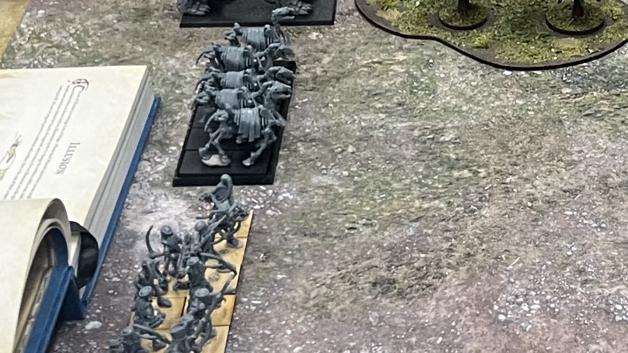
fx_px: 1765
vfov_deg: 11.2
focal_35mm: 106
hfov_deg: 19.2
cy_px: -69
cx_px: 724
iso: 125
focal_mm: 5.1
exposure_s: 1/50
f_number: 1.6
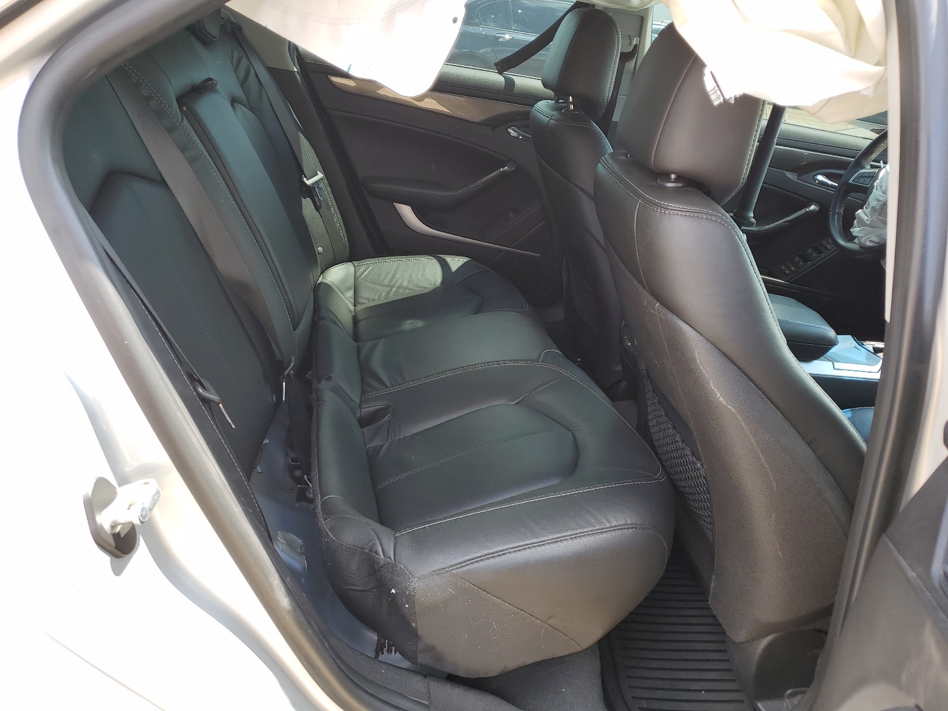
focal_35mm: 26
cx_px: 474
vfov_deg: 53.1
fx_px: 712
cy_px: 356
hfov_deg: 67.3
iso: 50
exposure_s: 1/222
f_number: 1.5
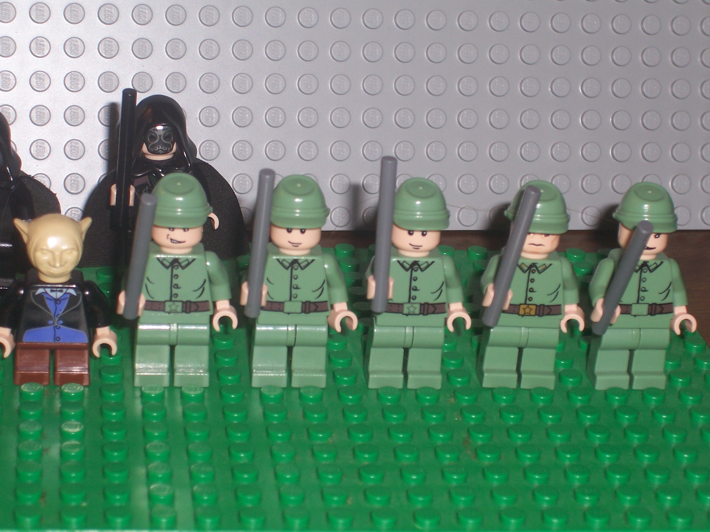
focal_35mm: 102
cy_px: 266
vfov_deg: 14.5
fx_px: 2092
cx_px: 355
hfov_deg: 19.3
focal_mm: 16.8
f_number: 4.6
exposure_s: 1/90
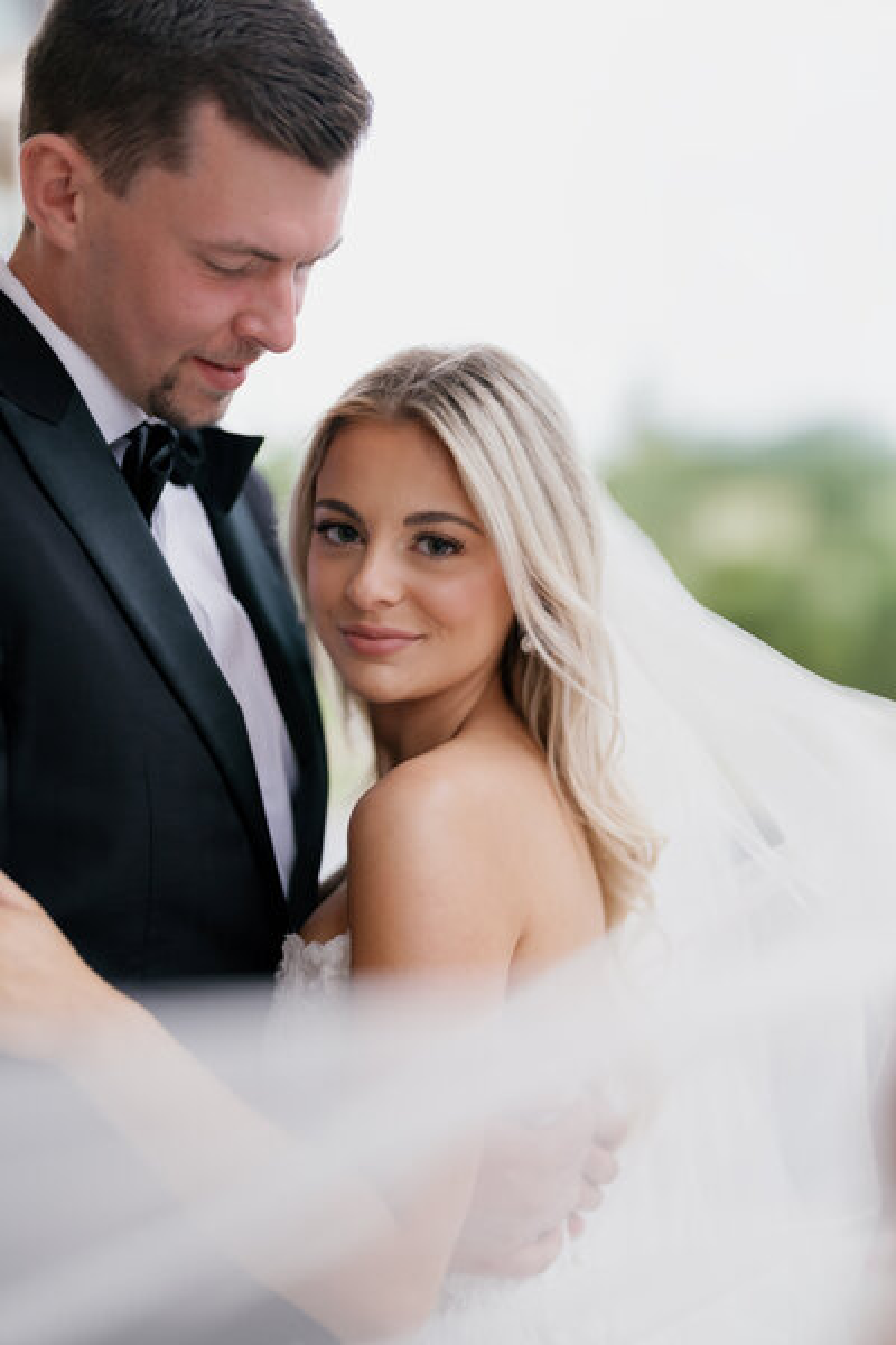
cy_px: 672
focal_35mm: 50
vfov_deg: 39.6
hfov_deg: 27.0
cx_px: 448
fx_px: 1867
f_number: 1.2
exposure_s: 1/100
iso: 200
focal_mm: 50
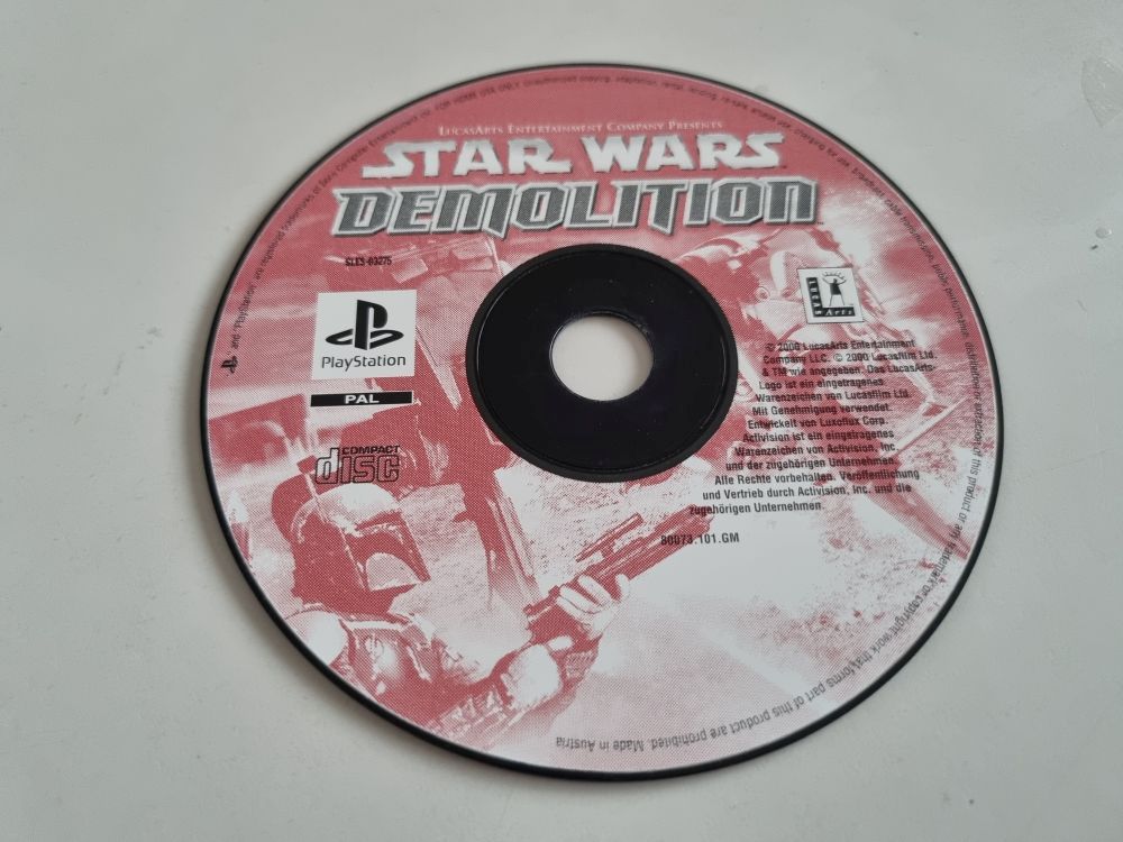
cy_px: 421
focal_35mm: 26
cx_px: 562
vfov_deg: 53.1
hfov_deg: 67.3
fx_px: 843
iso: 800
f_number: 1.8
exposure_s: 1/50
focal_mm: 5.4
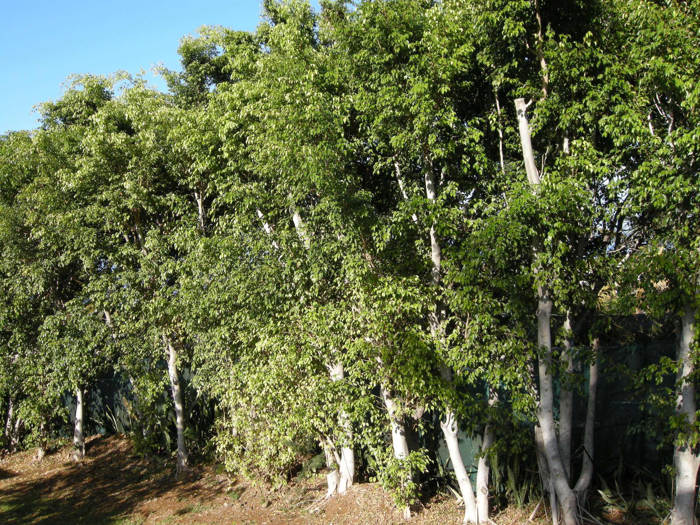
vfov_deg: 40.7
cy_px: 262
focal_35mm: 35
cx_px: 350
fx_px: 708
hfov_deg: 52.6
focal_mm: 7.5
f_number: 4.8
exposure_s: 1/165
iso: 64
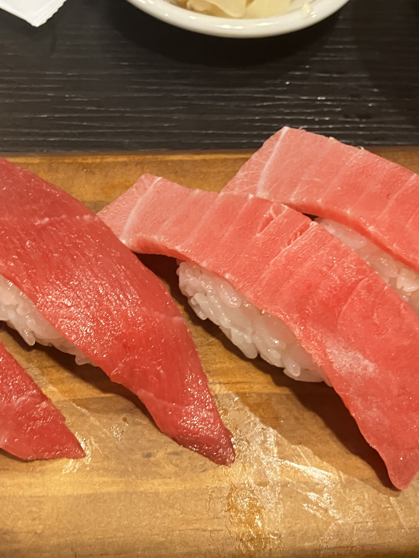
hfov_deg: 30.0
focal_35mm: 48
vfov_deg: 39.5
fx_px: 775
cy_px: 340
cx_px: 136
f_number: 1.8
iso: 320
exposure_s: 1/40
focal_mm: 3.99
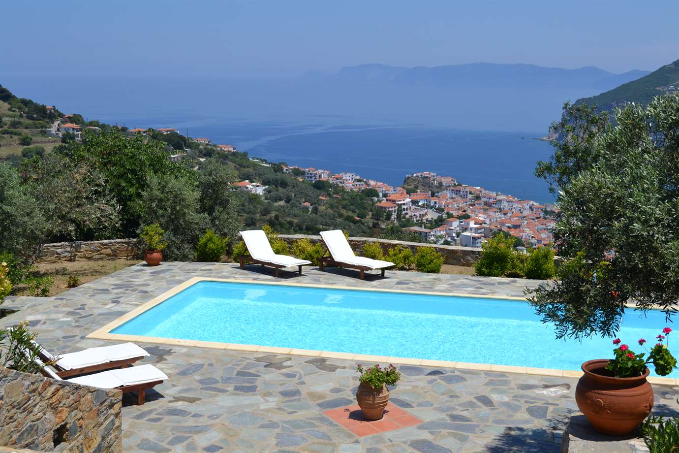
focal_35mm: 45
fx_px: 849
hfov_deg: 43.6
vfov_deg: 29.9
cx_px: 340
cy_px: 226
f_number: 9
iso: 100
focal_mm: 30
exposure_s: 1/320
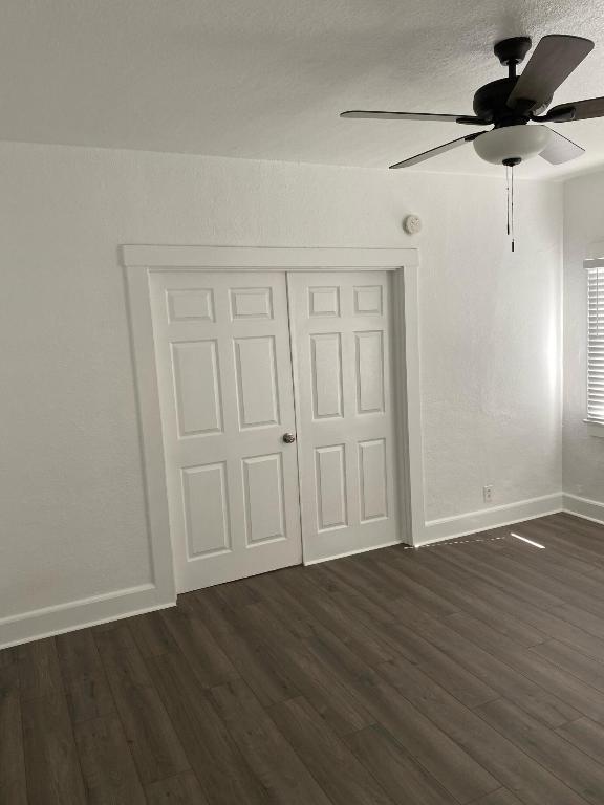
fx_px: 605
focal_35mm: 26
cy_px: 402
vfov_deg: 67.3
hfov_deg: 53.1
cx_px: 302
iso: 64
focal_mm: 4.25
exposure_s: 1/120
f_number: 1.8
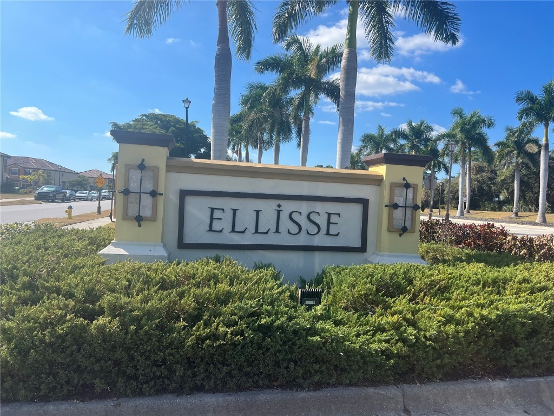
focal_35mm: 26
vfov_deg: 53.1
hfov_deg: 67.3
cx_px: 277
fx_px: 416
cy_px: 208
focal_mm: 5.7
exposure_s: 1/3968
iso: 50
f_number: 1.5
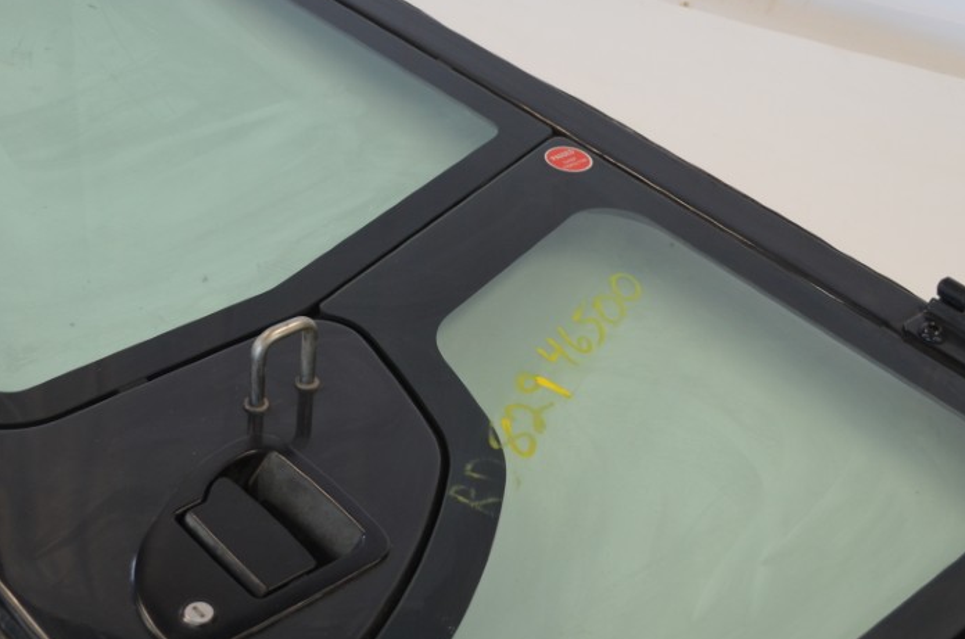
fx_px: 1471
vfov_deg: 24.5
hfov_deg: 36.2
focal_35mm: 55
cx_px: 397
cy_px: 294
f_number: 5
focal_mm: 22
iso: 400
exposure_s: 1/100
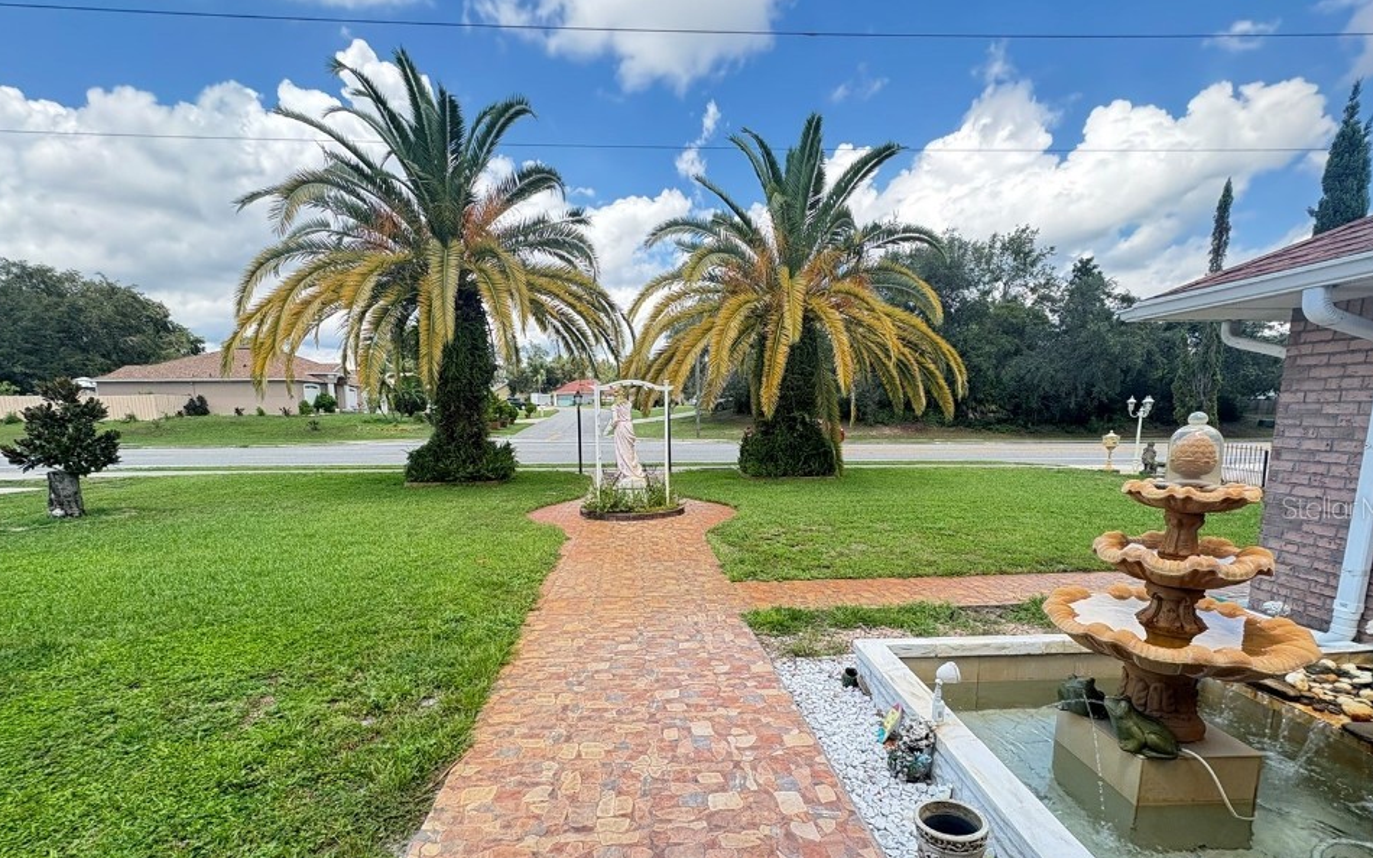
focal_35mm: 16
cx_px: 678
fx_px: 599
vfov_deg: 70.7
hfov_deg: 97.8
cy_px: 507
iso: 40
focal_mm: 2.22
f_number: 2.2
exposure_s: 1/412
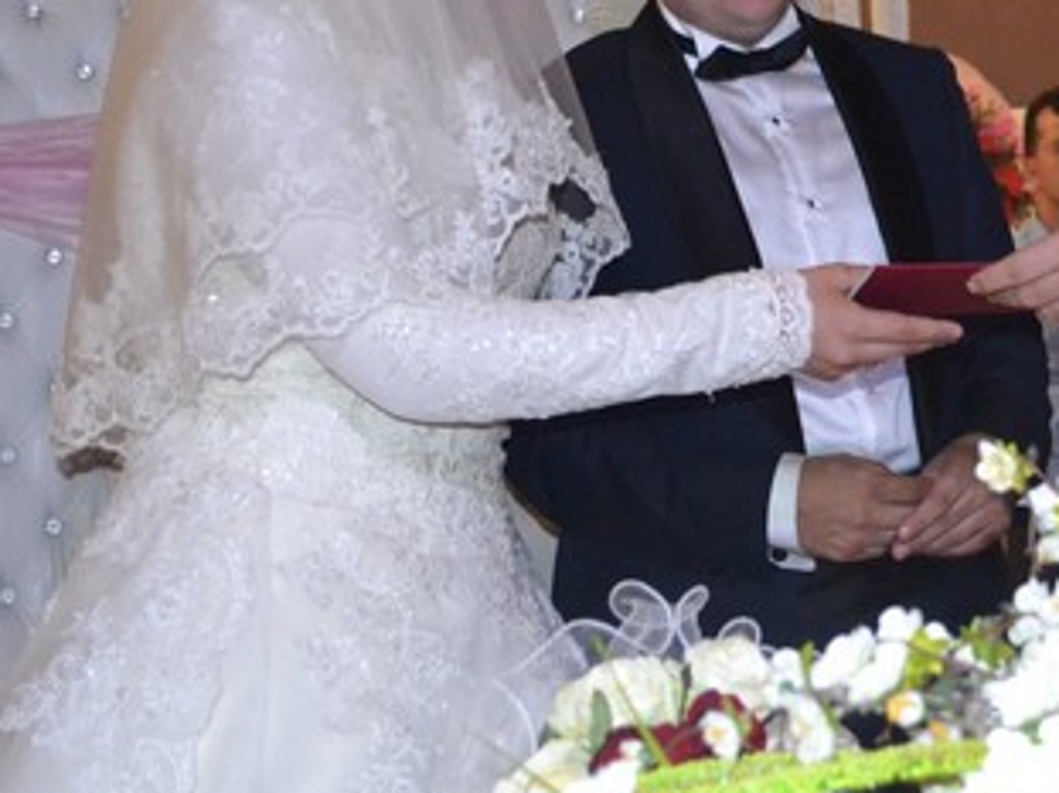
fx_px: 2661
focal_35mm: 87
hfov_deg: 22.0
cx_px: 957
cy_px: 134
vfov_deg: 16.8
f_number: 4.5
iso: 3200
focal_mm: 28
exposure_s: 1/60
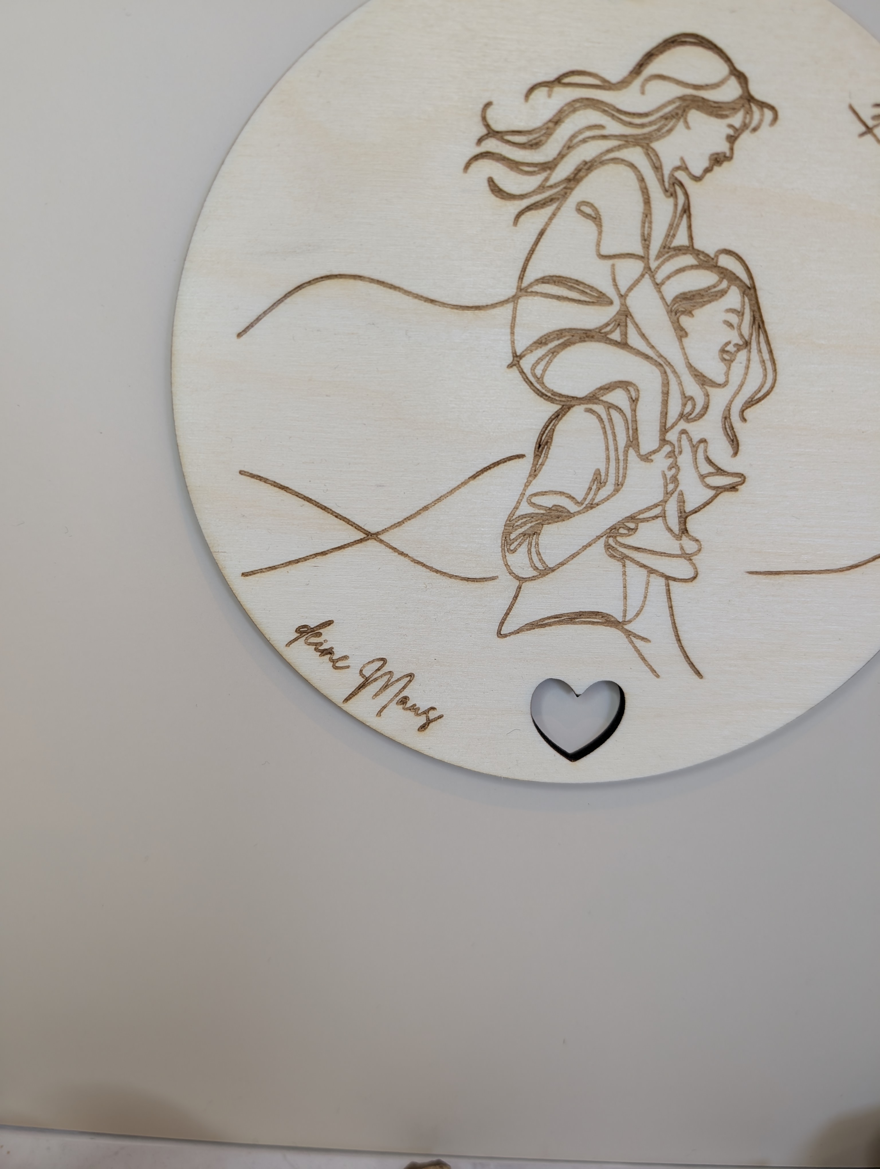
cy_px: 584
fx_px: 811
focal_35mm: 24
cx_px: 440
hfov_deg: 56.9
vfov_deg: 71.5
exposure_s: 1/65.3
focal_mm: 6.9
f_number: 1.68
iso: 38
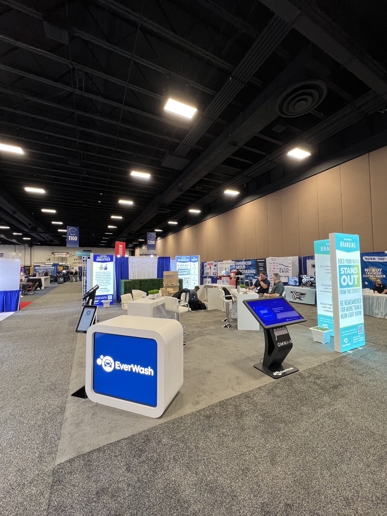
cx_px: 194
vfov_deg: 106.2
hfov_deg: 89.9
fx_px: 194
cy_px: 258
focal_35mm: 13
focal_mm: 1.57
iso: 200
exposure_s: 1/60
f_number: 1.8
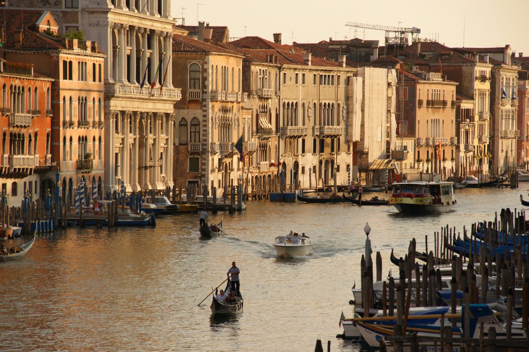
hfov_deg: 11.4
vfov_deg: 7.6
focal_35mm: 180
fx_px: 2644
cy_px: 176
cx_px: 264
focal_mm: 120
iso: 100
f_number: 6.3
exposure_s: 1/250
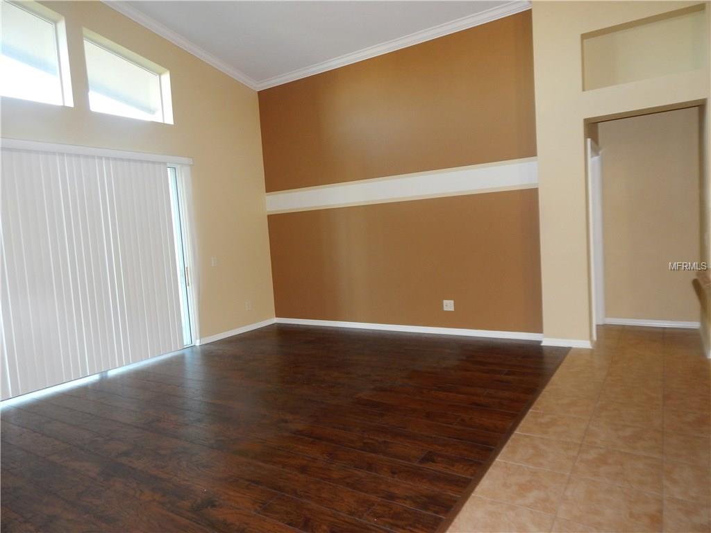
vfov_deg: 58.9
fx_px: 472
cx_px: 356
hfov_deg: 73.9
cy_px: 266
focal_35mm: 23
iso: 200
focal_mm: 4
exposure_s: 1/30
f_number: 3
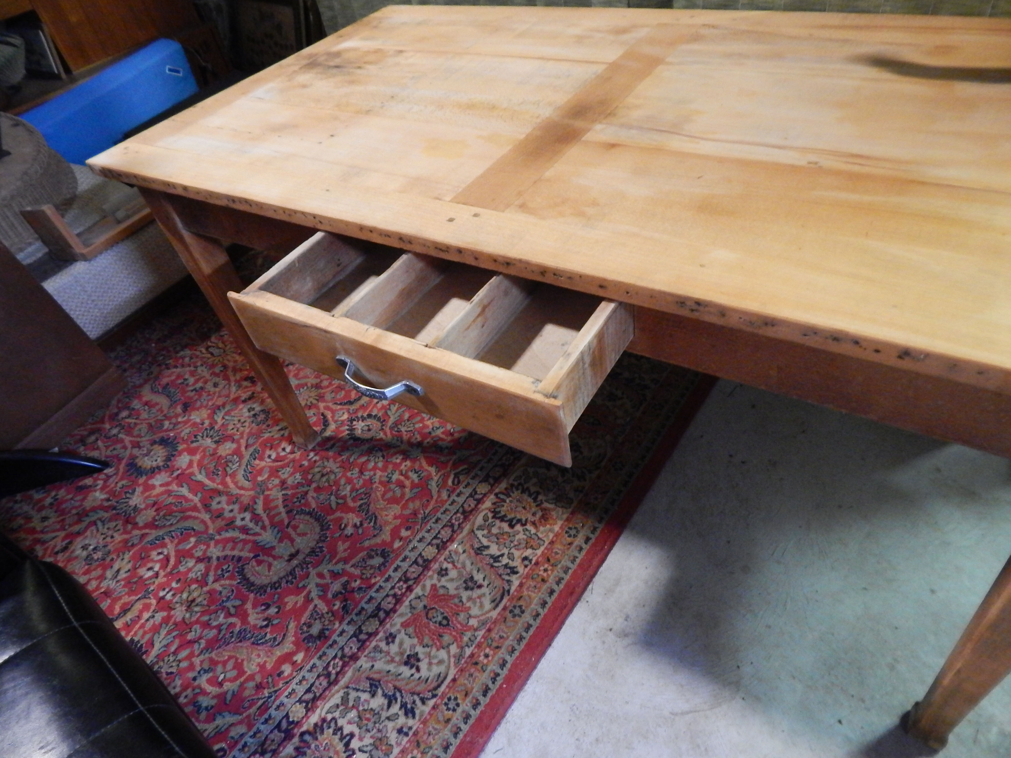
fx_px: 643
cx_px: 506
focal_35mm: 22
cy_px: 379
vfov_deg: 61.1
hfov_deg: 76.4
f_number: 3
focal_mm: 4
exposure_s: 1/5
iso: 800
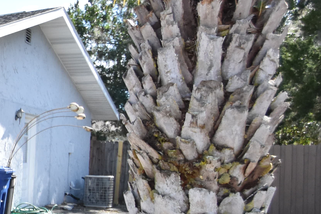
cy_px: 163
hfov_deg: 26.1
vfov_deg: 24.7
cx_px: -171
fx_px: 481
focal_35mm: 54
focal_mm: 10
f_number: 3.5
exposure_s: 1/3000
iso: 800
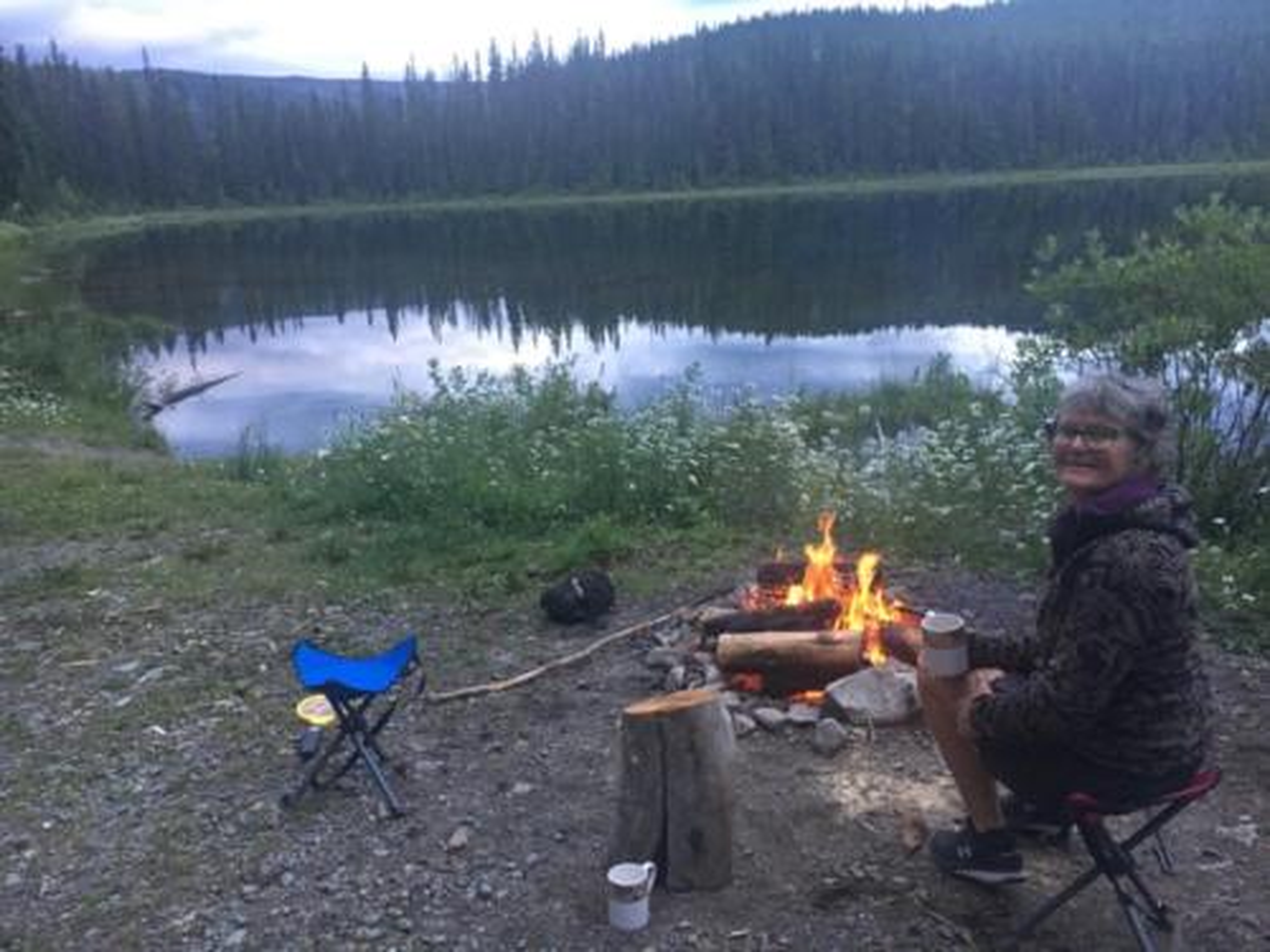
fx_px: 1064
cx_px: 635
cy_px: 476
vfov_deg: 48.2
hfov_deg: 61.7
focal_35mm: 29
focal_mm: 4.15
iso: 200
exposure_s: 1/30
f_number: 2.2
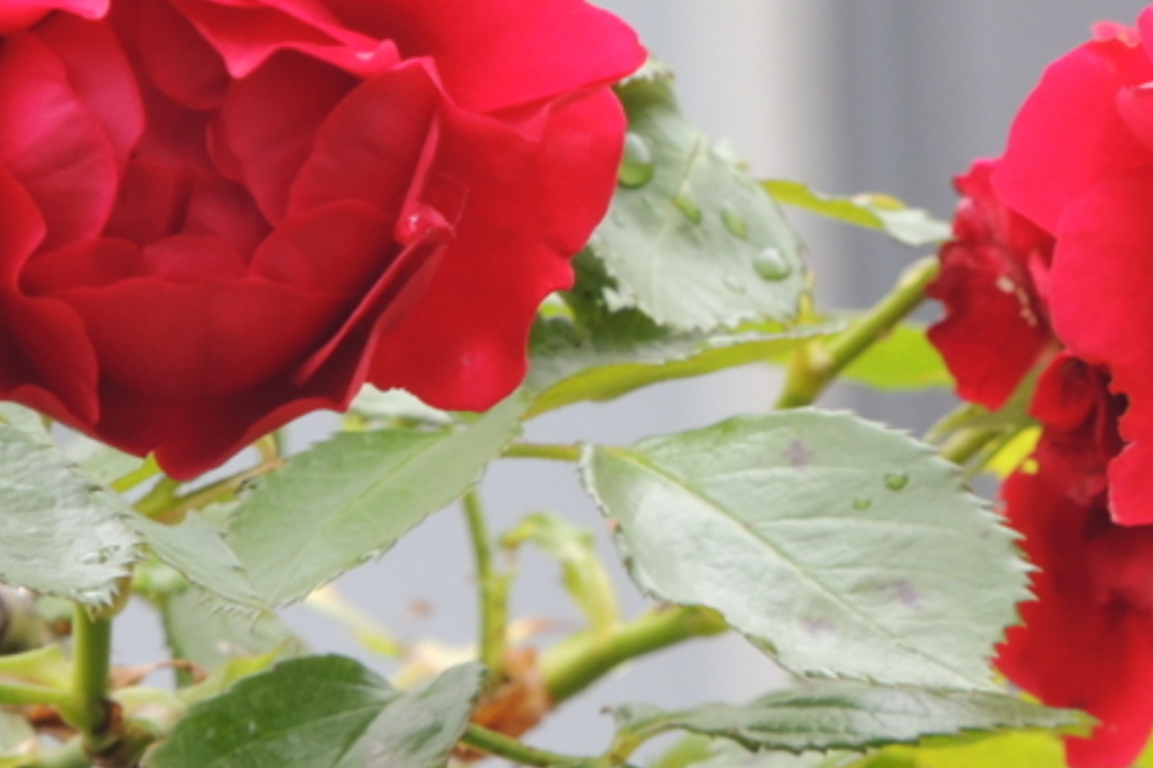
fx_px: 41811
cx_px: 721
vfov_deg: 1.1
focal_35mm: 1306
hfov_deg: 1.6
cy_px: 132
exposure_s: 1/400
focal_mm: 124.8
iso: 320
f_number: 5
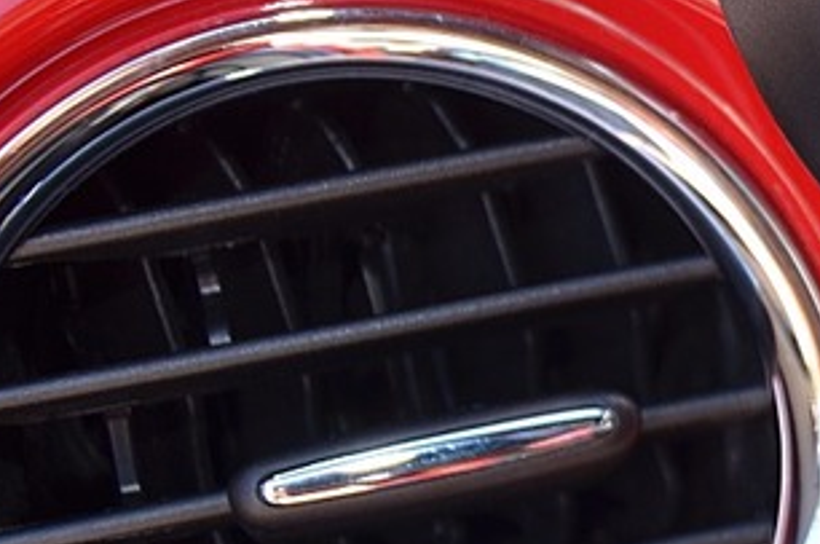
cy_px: 94
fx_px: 4571
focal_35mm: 201
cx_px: 1503
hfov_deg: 9.7
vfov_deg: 6.8
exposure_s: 1/60
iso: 140
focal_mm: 32
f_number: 4.2
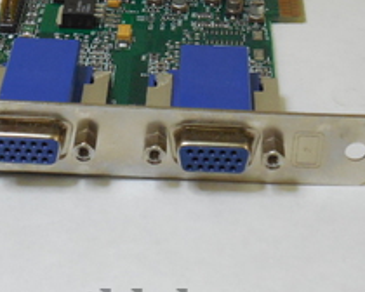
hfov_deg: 18.4
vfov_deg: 14.7
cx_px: 132
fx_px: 1123
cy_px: 64
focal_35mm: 104
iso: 800
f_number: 5.2
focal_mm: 10
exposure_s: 1/160
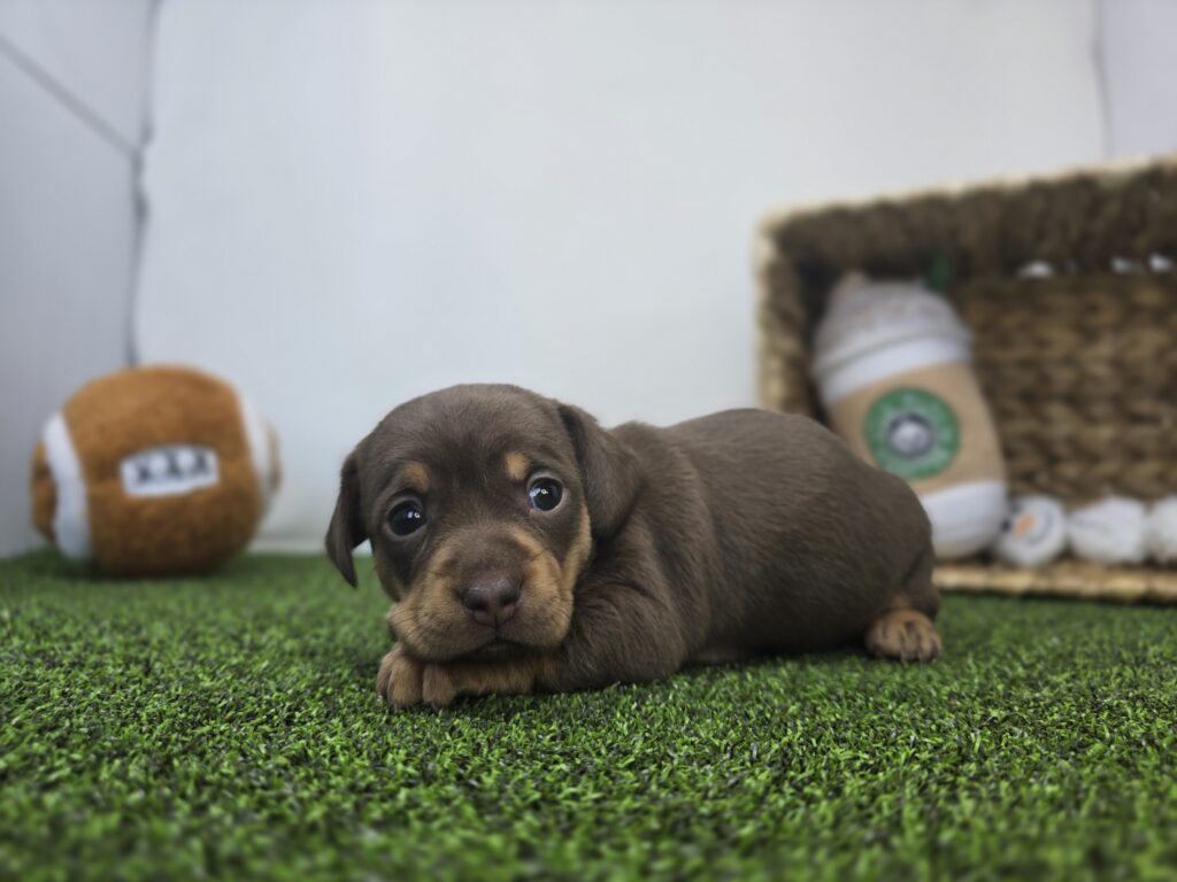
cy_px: 441
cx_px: 588
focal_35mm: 23
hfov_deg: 73.9
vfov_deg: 58.9
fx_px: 782
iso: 16
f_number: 1.7
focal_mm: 6.3
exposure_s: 1/50
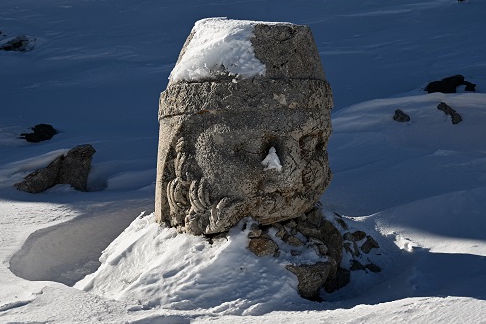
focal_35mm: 63
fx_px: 850
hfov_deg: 31.9
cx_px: 255
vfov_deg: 21.6
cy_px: 160
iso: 200
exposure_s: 1/1600
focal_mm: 51
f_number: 8
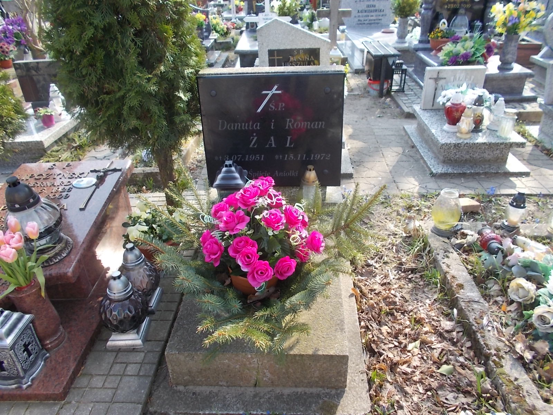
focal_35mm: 26
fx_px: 415
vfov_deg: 53.1
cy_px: 208
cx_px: 276
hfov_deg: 67.3
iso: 80
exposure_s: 1/160
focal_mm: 4.6
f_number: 3.2
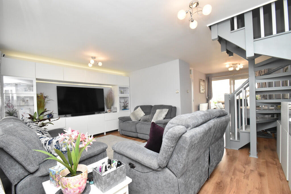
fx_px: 121
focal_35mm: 15
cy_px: 97
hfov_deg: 100.4
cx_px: 146
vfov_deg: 77.3
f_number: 10
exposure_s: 1/60
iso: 2200
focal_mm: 10
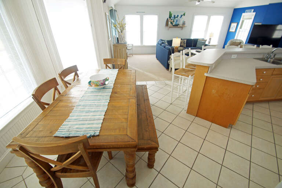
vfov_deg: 77.2
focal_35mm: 15
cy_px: 94
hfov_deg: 100.5
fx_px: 117
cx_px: 141
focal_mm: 10
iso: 125
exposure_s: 1/60
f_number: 4
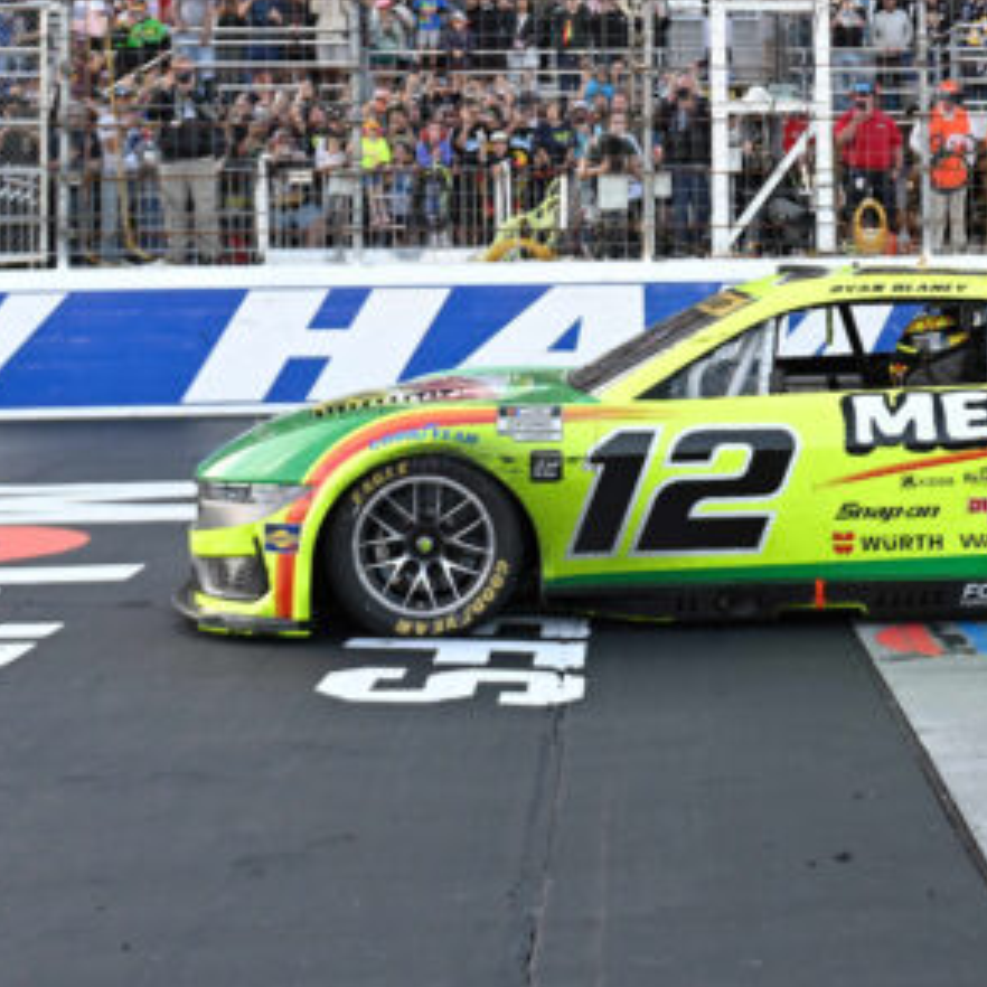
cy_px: 119
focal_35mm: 71
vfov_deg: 23.7
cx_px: 843
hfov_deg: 23.8
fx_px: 2290
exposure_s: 1/1250
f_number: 2.8
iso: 500
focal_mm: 24
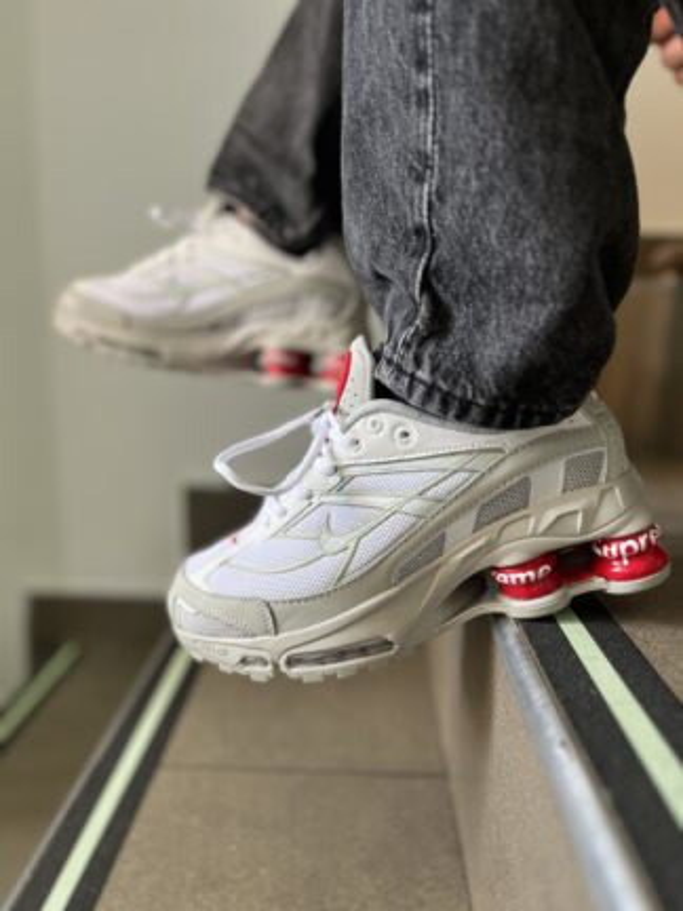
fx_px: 684
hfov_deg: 53.1
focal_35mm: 26
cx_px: 342
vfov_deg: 67.3
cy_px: 456
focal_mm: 5.1
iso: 200
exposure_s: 1/60
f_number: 1.6
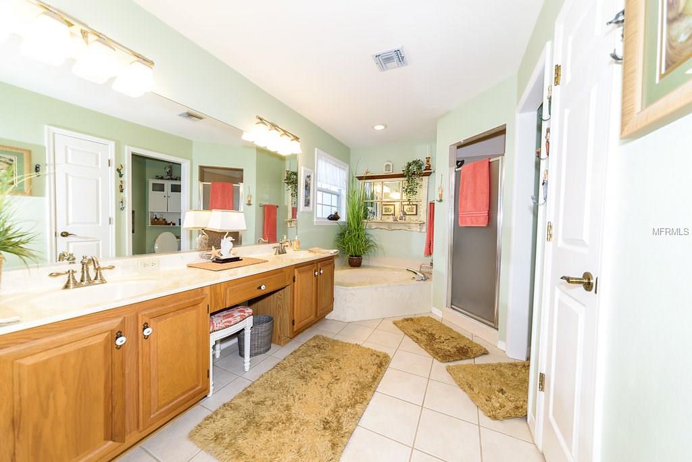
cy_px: 231
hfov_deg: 112.6
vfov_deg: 90.1
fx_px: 231
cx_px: 346
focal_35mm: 12
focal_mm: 12
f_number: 5.6
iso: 500
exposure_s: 1/60
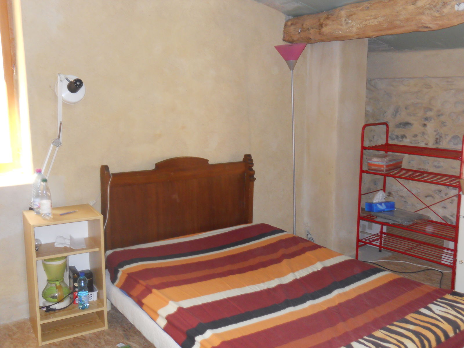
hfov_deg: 56.8
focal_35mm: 32
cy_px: 174
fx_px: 429
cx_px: 232
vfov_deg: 44.2
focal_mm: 5.7
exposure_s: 1/25
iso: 250
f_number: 2.8
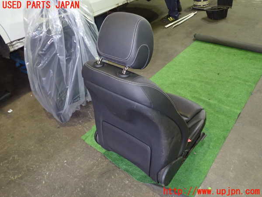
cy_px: 98
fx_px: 227
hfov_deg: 60.0
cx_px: 131
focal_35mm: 30
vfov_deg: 46.8
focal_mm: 5.4
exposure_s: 1/30
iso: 640
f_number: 2.3
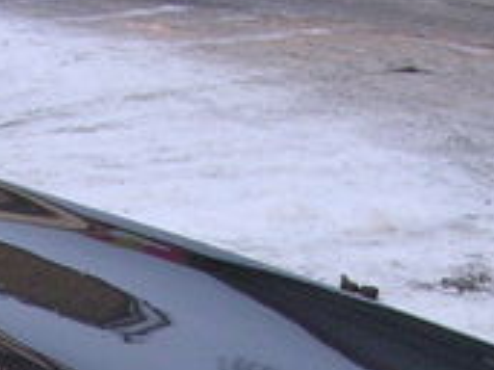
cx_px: 78
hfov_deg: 13.8
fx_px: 2025
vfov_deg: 9.9
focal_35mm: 142
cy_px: 671
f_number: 2.8
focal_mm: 5.8
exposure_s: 1/60.1
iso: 327
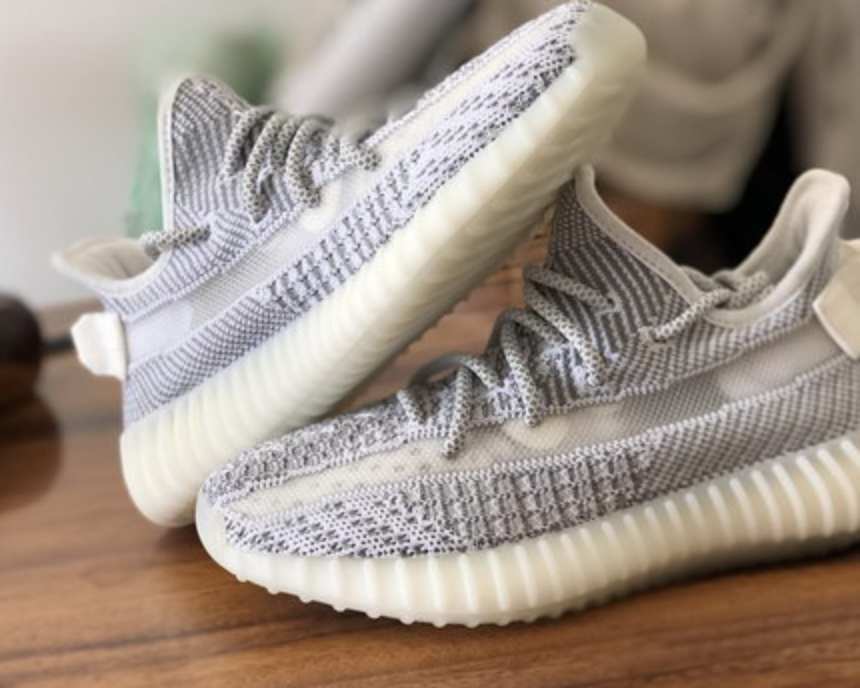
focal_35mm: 59
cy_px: 357
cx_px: 480
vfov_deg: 25.8
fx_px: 1502
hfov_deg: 31.9
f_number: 2.4
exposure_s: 1/100
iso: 64
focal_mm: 6
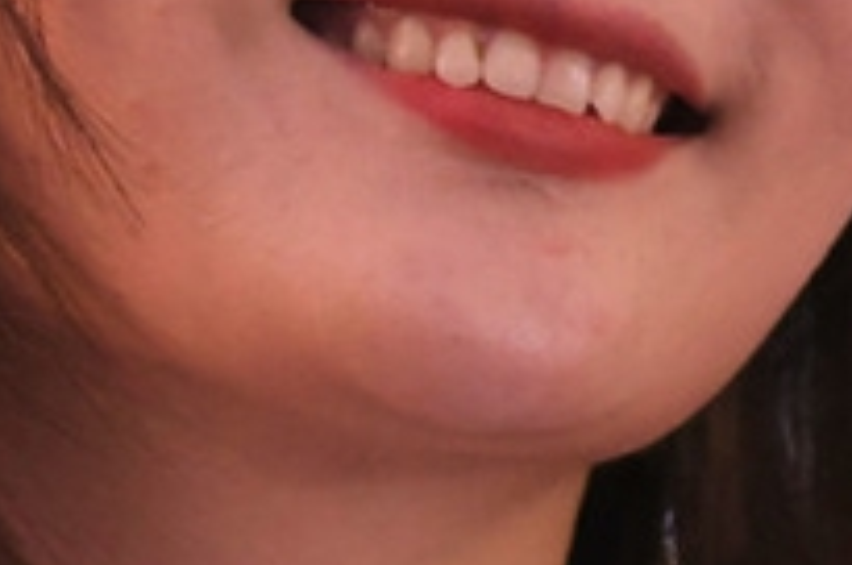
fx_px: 7680
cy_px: -87
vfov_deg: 4.2
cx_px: 1534
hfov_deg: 6.2
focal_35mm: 325
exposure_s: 1/60
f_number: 2.8
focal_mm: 70
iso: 6400
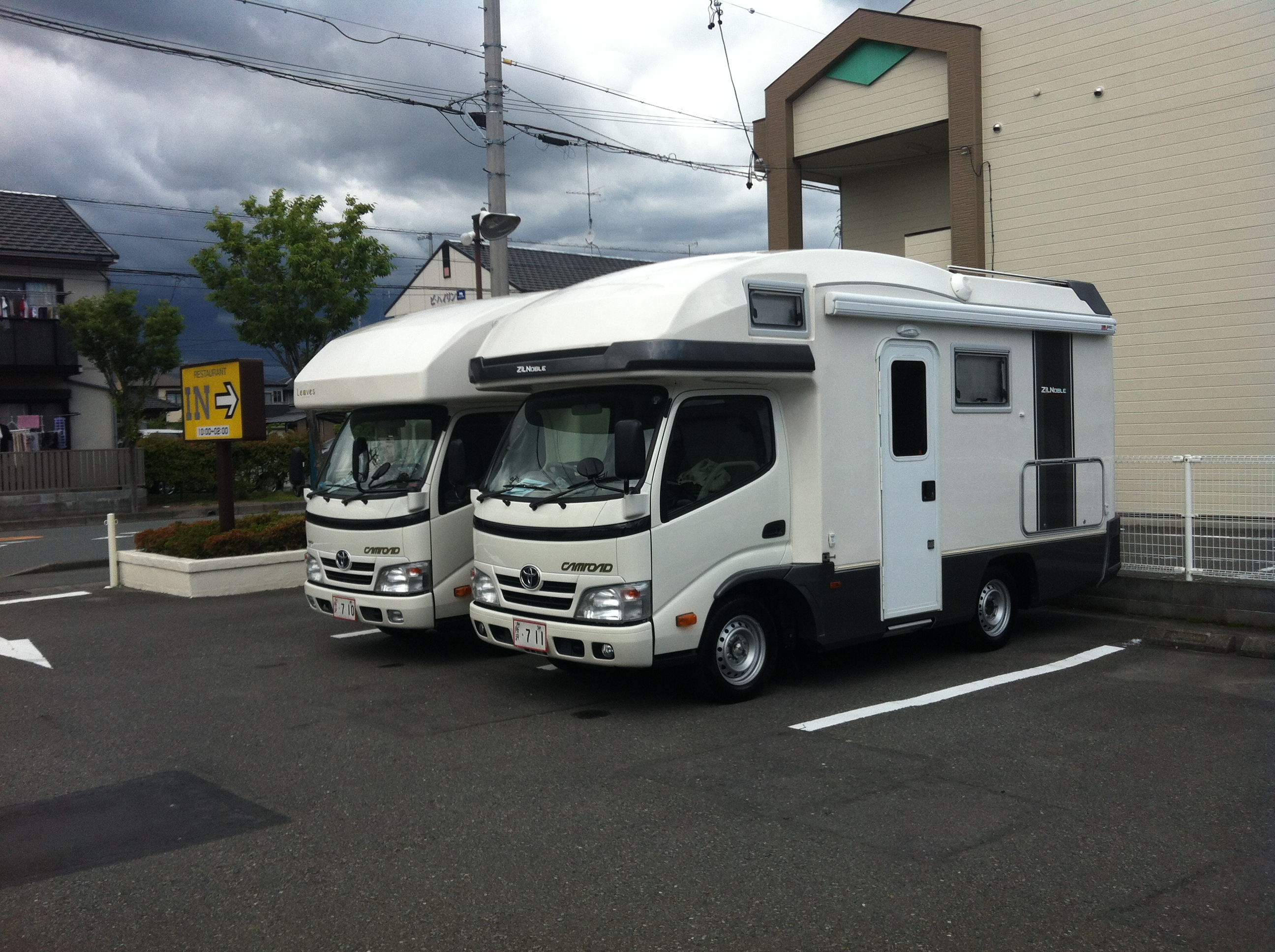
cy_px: 476
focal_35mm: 35
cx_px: 638
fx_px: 1287
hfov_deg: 52.7
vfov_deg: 40.6
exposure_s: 1/1077
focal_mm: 3.85
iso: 80
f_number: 2.8
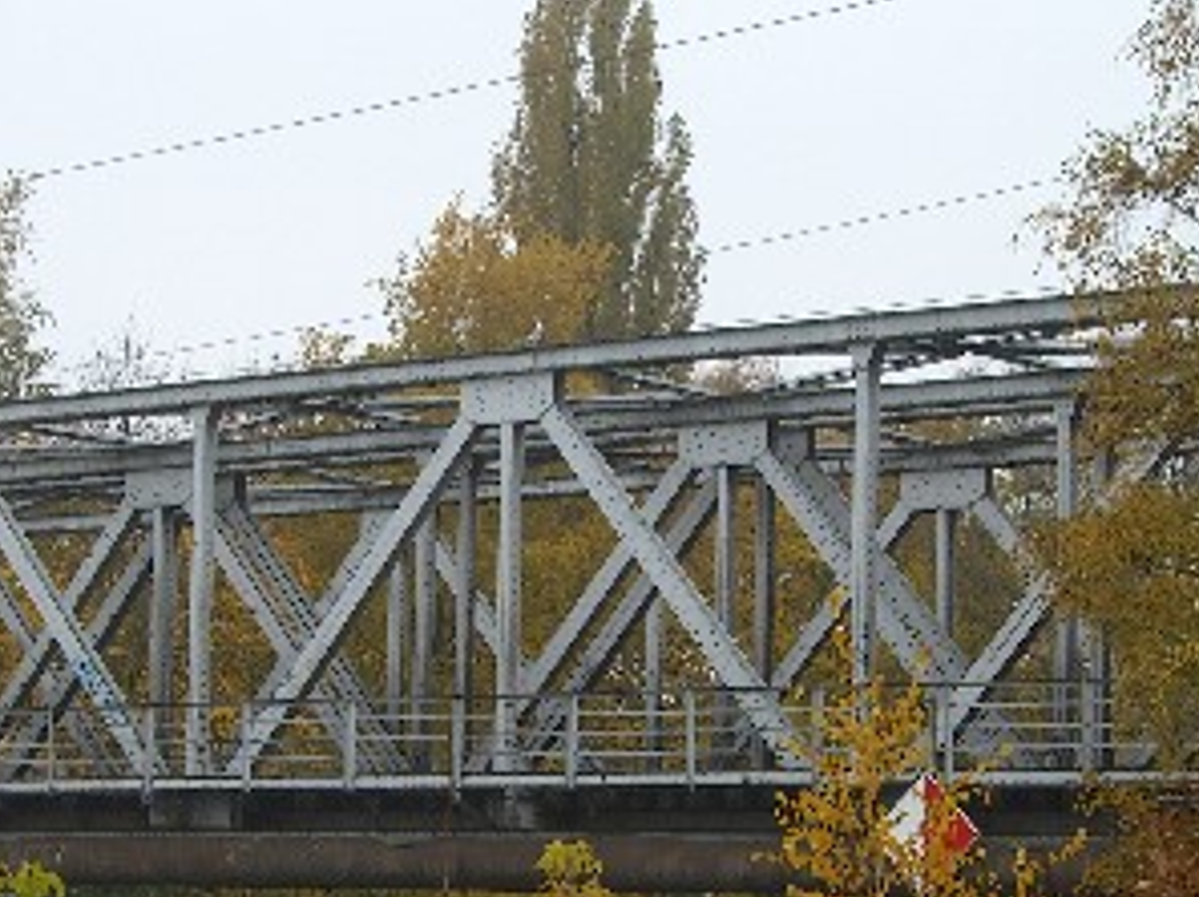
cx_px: 466
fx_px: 3875
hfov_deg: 17.6
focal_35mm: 112
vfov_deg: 13.1
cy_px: 750
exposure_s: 1/80
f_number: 3.6
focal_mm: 11.8
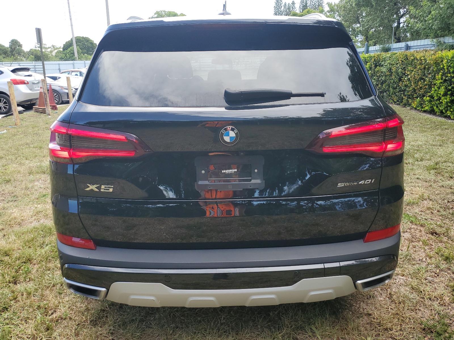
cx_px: 227
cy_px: 170
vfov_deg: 53.1
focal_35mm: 26
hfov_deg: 67.3
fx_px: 341
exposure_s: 1/385
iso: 50
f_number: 1.5
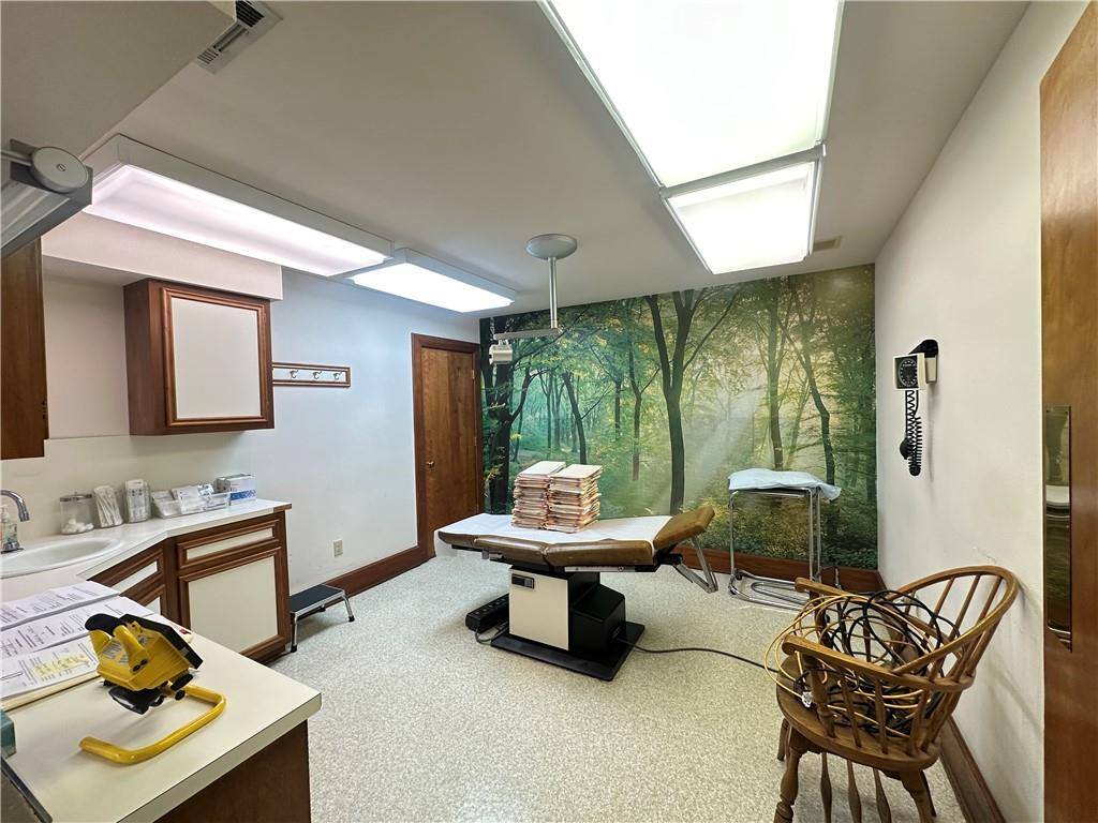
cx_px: 549
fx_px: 444
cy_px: 412
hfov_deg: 102.1
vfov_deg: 85.7
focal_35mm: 14
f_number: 2.2
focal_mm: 2.22
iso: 200
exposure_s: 1/60
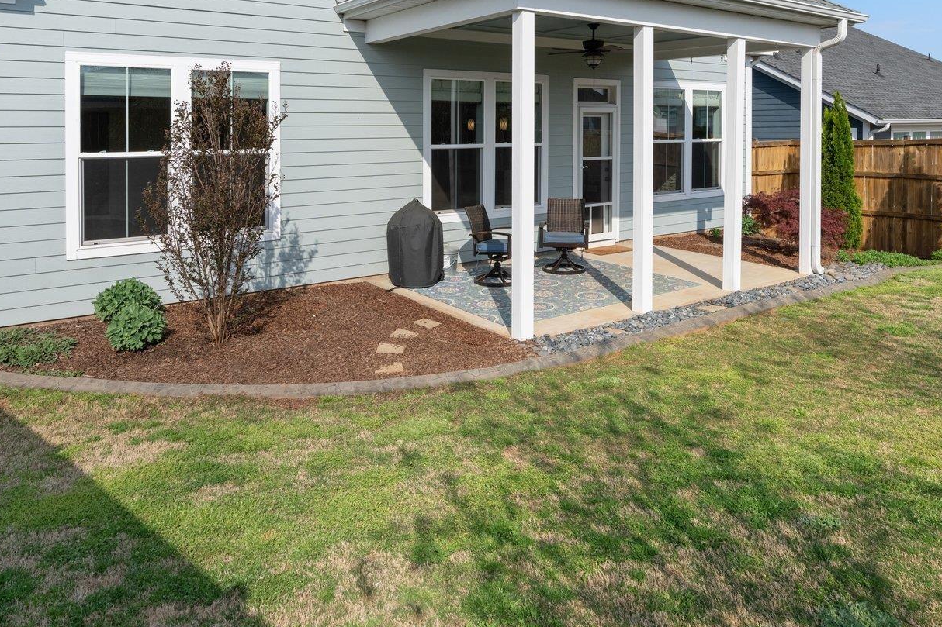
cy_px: 140
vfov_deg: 45.8
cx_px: 513
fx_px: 706
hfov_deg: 67.3
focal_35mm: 27
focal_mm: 16
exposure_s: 1/640
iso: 200
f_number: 9
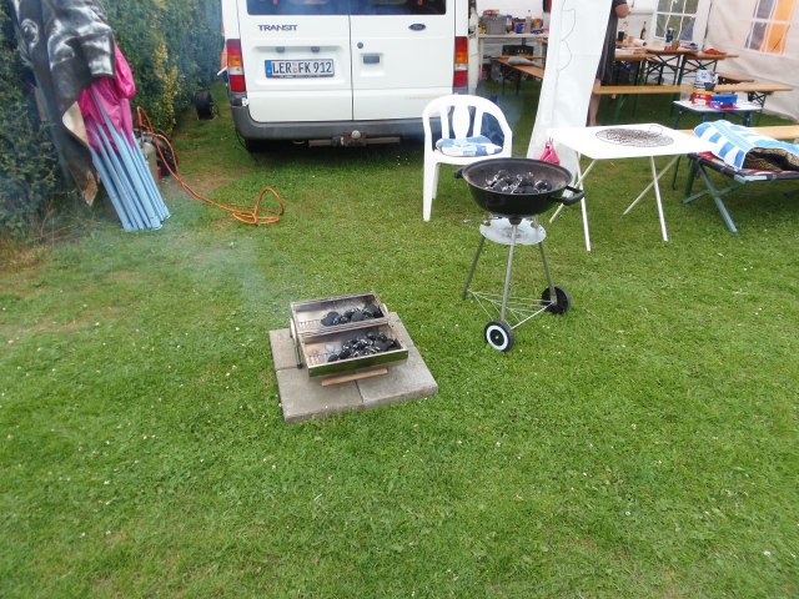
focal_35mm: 24
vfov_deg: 56.8
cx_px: 400
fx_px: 554
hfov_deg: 71.6
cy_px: 300
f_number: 2.9
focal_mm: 4.3
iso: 64
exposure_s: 1/100
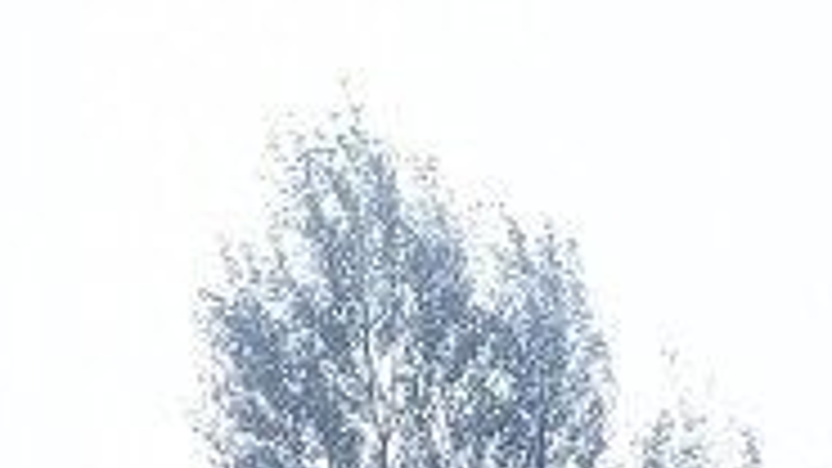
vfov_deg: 9.6
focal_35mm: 119
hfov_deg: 17.8
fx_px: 2625
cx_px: 146
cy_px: 882
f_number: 2.2
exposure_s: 1/456
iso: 50
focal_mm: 3.3
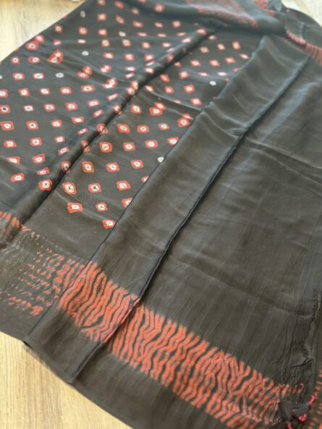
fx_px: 595
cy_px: 214
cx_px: 161
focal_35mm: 48
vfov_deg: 39.6
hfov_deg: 30.3
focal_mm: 6.86
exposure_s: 1/40
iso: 320
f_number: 1.78
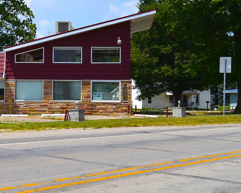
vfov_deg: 14.6
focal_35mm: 105
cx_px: 4
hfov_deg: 17.9
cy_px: 67
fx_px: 749
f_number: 11
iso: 180
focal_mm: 32
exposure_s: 1/500
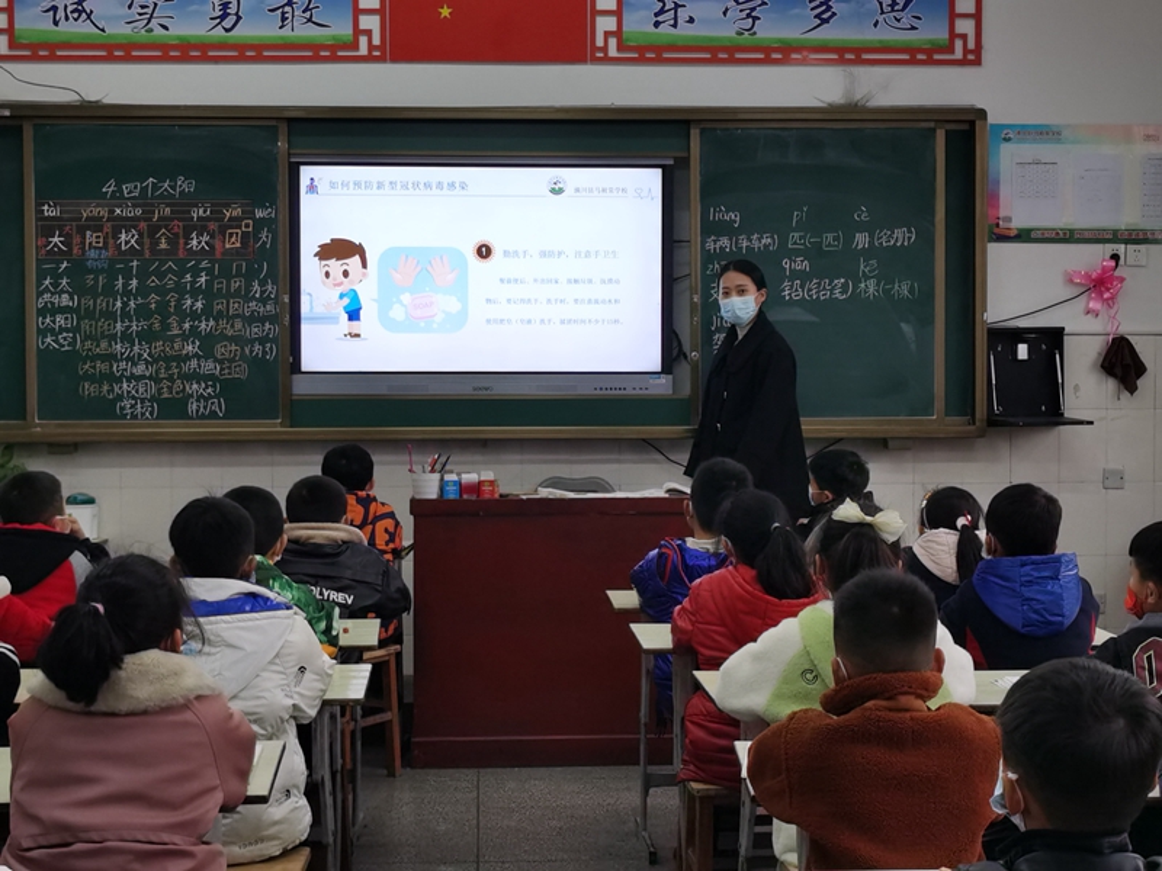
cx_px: 581
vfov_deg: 25.7
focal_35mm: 57
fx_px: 1913
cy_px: 436
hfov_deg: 33.8
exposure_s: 1/100
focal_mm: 5.56
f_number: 1.6
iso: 80
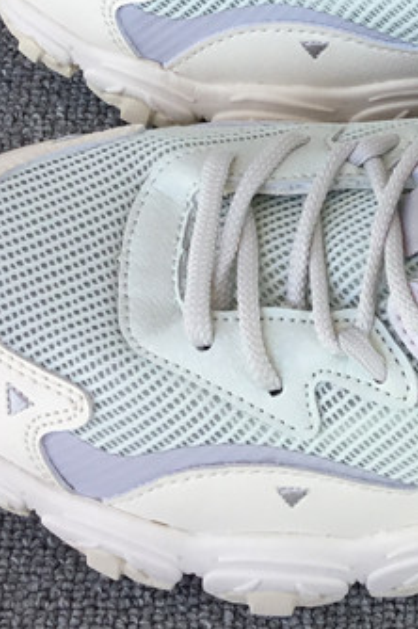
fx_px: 1518
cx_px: 523
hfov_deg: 15.0
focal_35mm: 87
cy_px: 89
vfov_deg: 22.9
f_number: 2.4
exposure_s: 1/302
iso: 25
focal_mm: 3.3
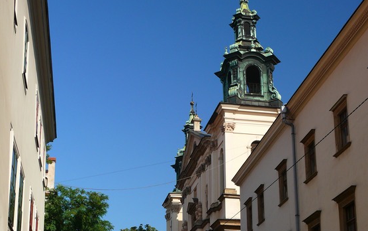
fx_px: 602
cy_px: 223
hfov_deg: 34.0
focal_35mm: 60
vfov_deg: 21.0
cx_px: 183
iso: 100
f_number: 4.5
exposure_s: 1/250
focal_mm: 8.8
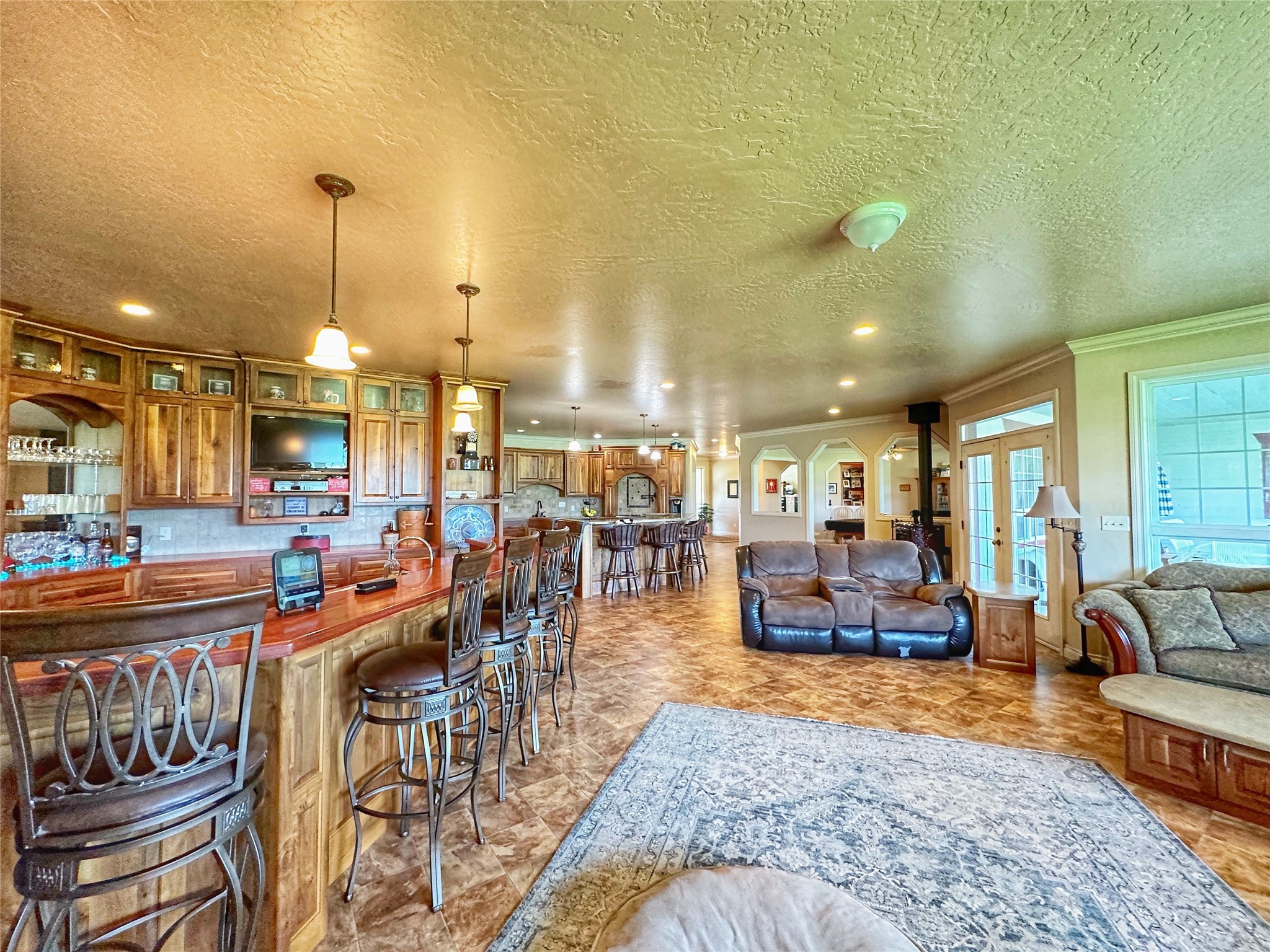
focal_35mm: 14
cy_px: 476
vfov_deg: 85.7
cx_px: 635
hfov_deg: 102.1
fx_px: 514
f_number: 2.2
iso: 400
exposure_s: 1/60
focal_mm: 2.22
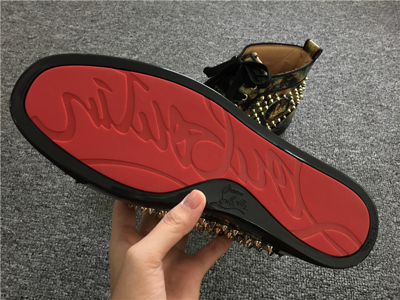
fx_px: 335
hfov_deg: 61.7
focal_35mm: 29
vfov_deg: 48.2
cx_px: 200
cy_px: 150
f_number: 2.2
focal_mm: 4.15
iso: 125
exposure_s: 1/33
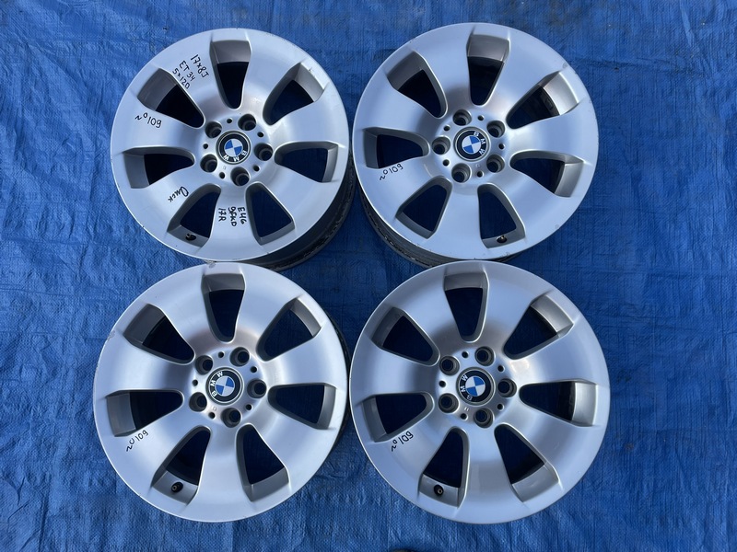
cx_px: 368
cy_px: 276
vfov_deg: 53.1
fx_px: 554
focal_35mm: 26
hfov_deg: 67.3
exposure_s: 1/1276
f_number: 1.6
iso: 32
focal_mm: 4.2
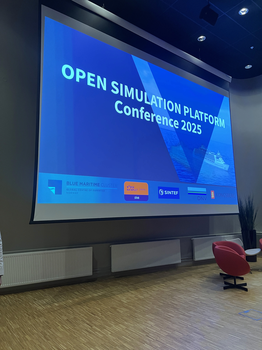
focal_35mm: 26
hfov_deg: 53.1
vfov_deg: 67.3
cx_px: 131
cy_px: 175
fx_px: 262
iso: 400
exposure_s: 1/50
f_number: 1.5
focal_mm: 5.7
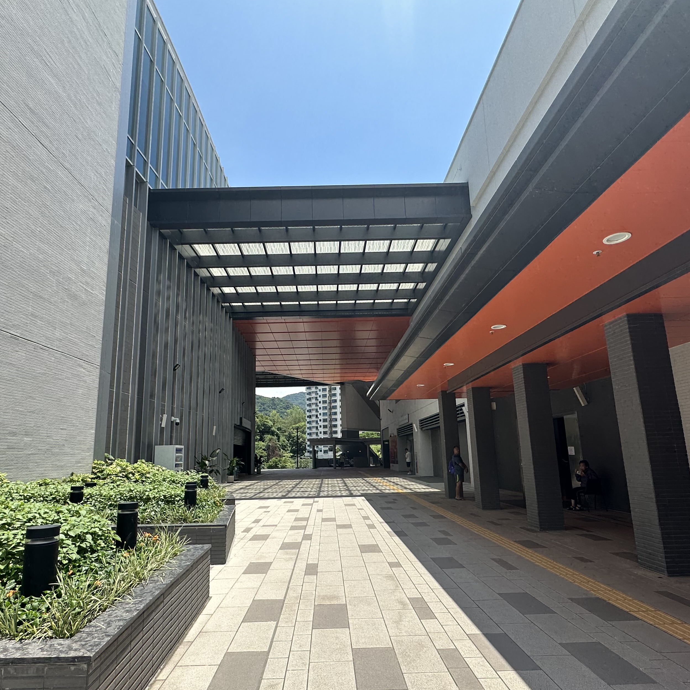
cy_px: 370
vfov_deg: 74.7
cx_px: 327
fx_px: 451
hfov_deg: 74.8
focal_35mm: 20
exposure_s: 1/801
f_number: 2.2
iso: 40
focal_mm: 2.22
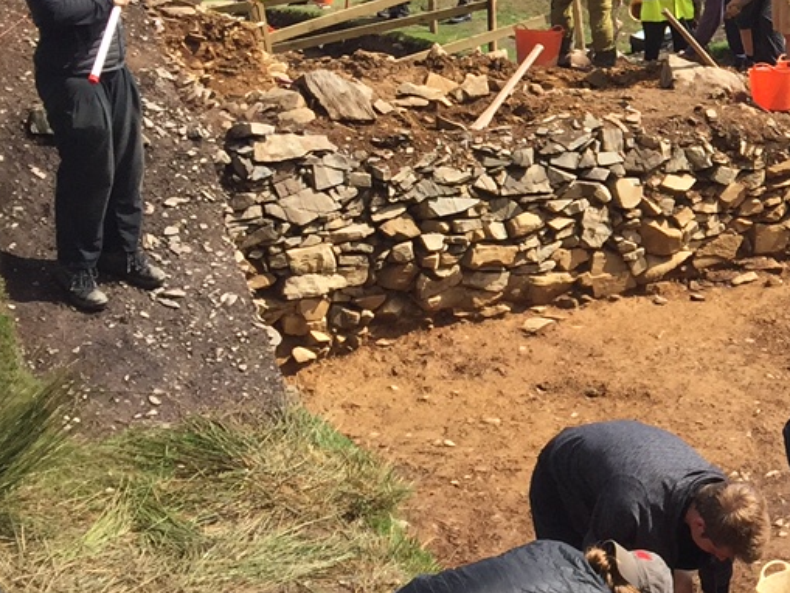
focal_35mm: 93
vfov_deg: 15.9
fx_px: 2123
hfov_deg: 18.9
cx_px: 1142
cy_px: 188
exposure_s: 1/1412
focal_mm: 4.15
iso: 32
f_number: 2.2
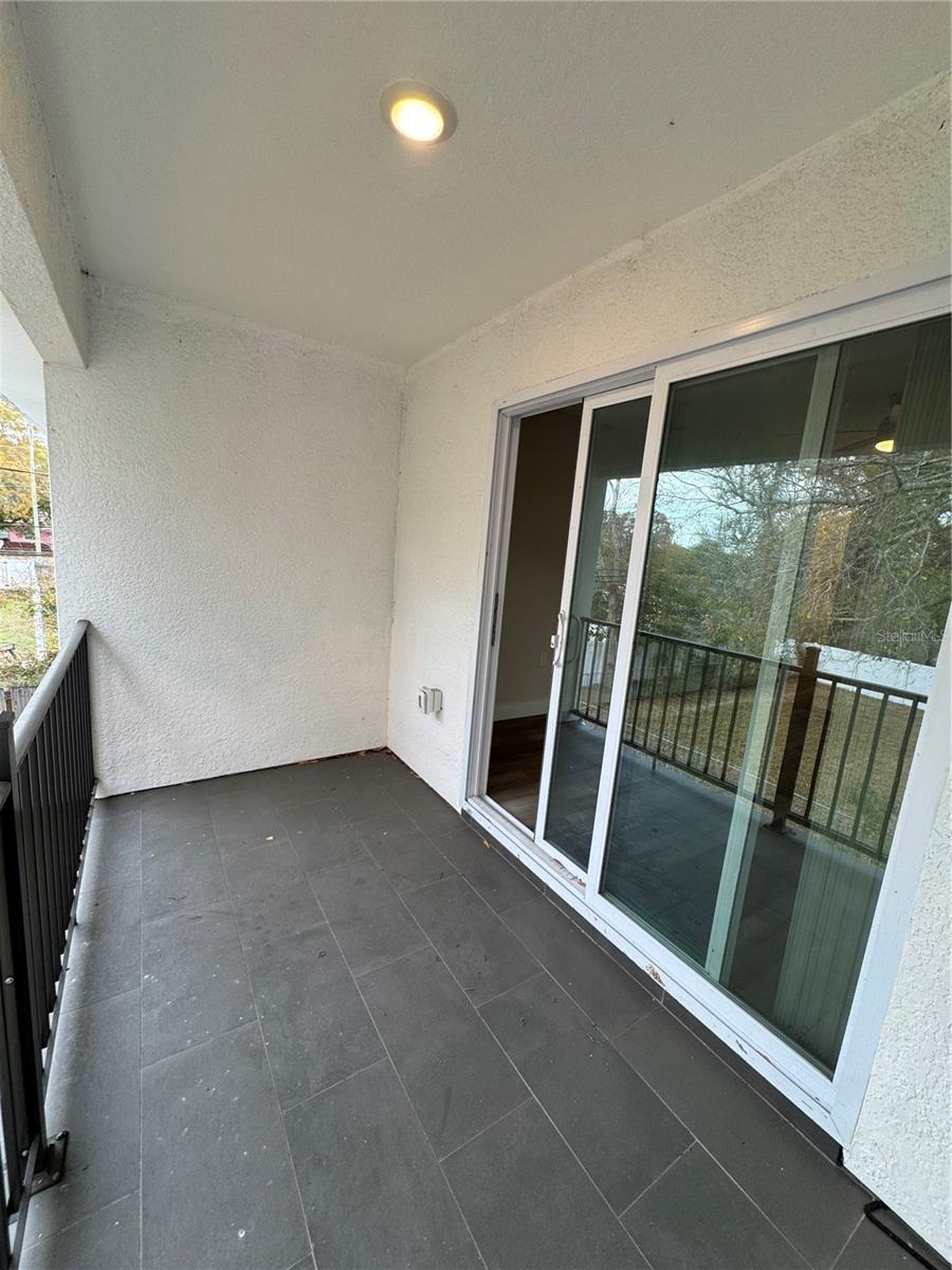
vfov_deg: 102.1
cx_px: 476
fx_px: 513
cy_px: 635
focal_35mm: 14
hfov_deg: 85.7
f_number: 2.2
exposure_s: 1/120
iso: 80
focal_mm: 2.22
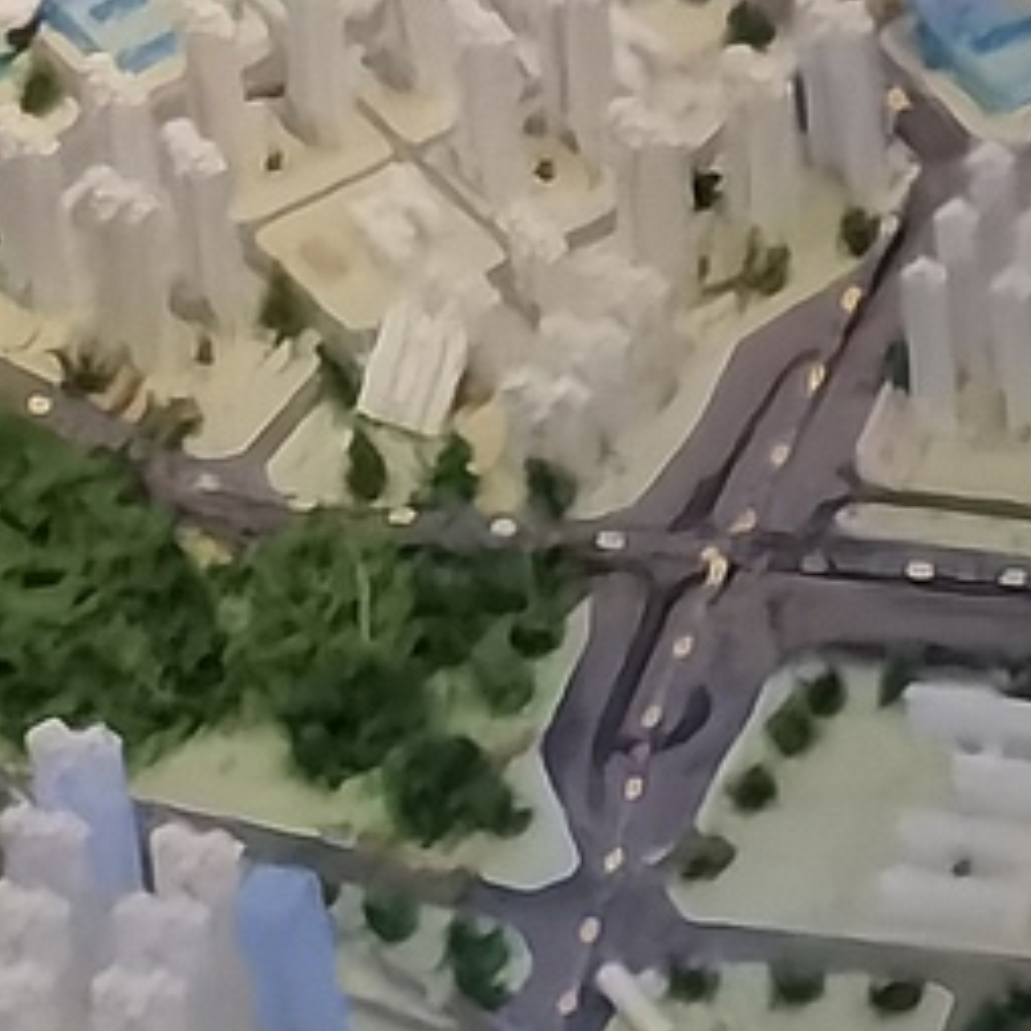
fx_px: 28979
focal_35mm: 860
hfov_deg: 2.0
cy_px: -787
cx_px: 223
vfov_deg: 2.0
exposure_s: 1/100
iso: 320
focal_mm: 6.4
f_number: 2.4
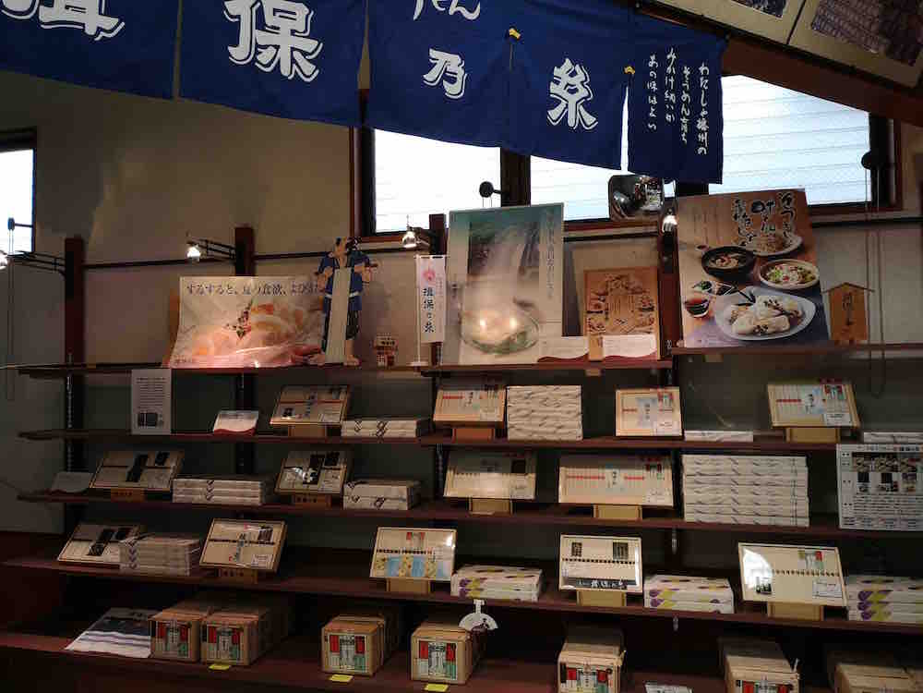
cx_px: 462
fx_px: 720
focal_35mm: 27
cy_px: 346
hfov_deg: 65.3
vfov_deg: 51.4
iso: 100
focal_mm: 3.95
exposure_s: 1/60
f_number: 1.8
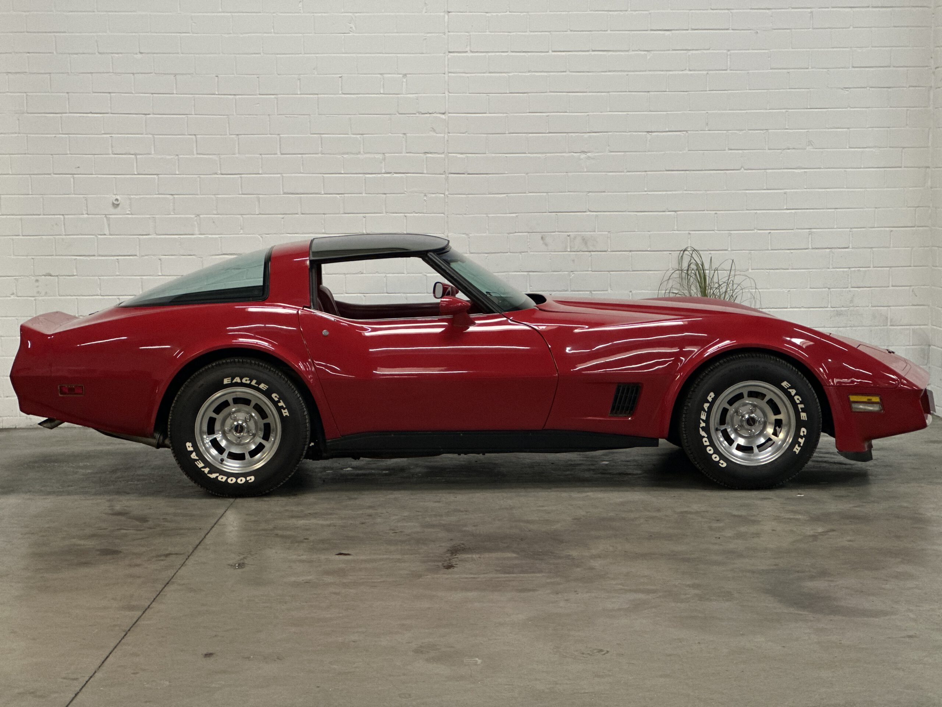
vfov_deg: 19.1
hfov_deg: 25.3
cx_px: 471
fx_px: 2095
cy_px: 354
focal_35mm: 77
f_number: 2.8
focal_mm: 9
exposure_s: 1/25
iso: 320
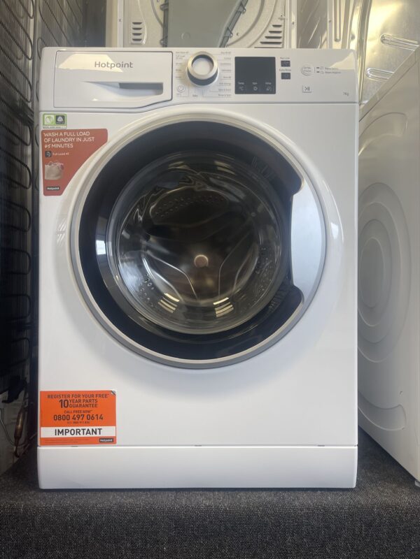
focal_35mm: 26
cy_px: 280
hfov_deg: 53.1
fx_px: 421
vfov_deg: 67.3
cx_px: 210
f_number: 1.6
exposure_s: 1/121
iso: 80
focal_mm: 5.1
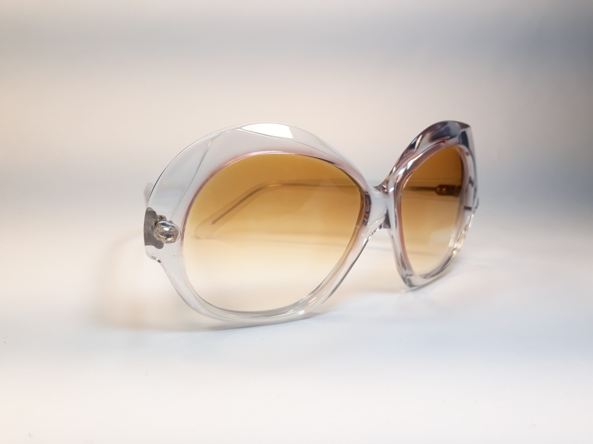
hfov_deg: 65.3
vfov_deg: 51.4
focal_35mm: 27
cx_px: 296
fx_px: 463
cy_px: 222
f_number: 1.7
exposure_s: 1/352
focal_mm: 3.71
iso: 40
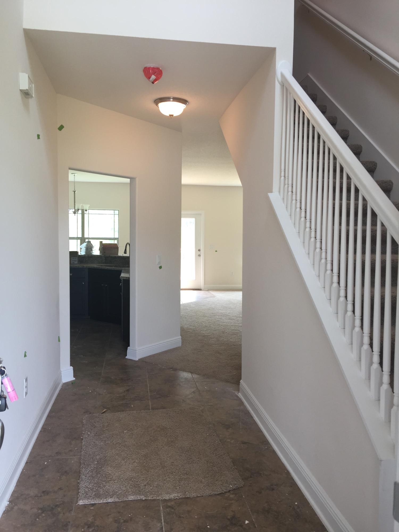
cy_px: 266
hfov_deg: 48.2
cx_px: 200
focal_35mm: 29
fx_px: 446
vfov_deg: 61.7
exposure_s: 1/60
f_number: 2.2
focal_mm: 4.15
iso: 40
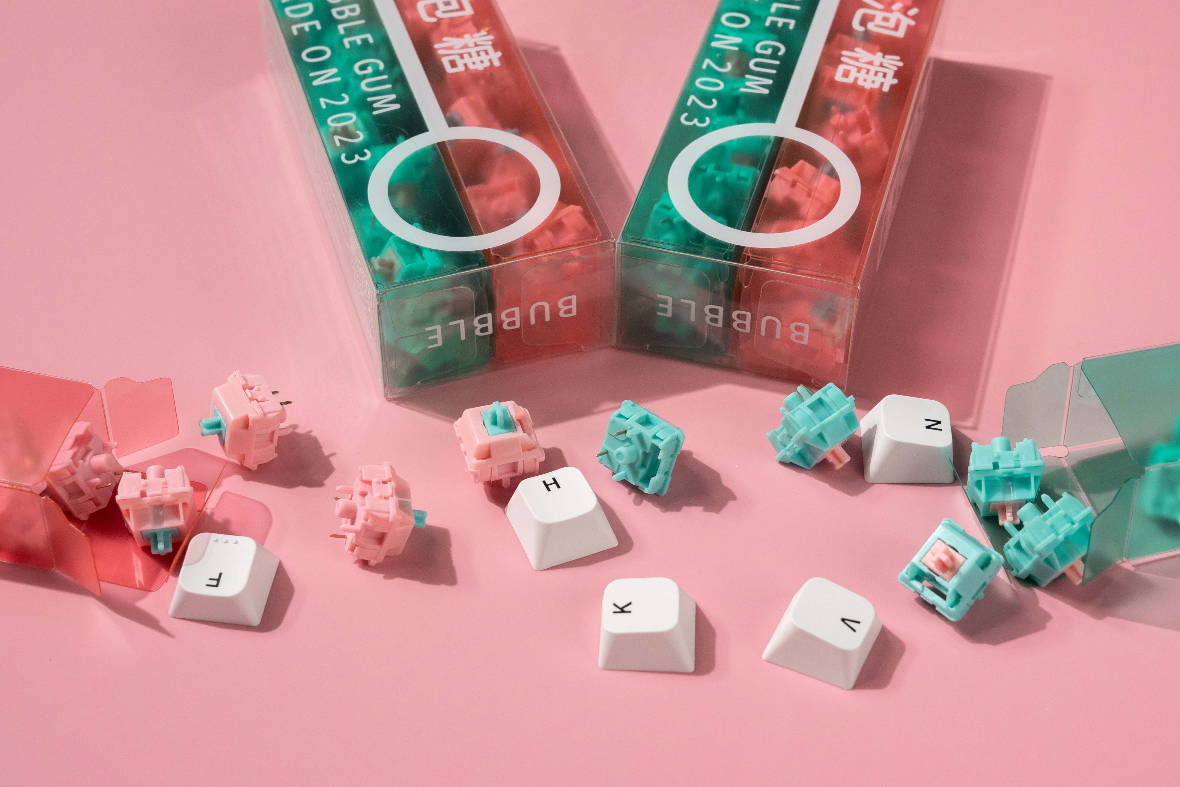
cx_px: 590
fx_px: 2130
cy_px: 394
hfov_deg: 31.0
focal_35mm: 65
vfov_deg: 20.9
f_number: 9
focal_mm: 43.4
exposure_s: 1/125
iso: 800
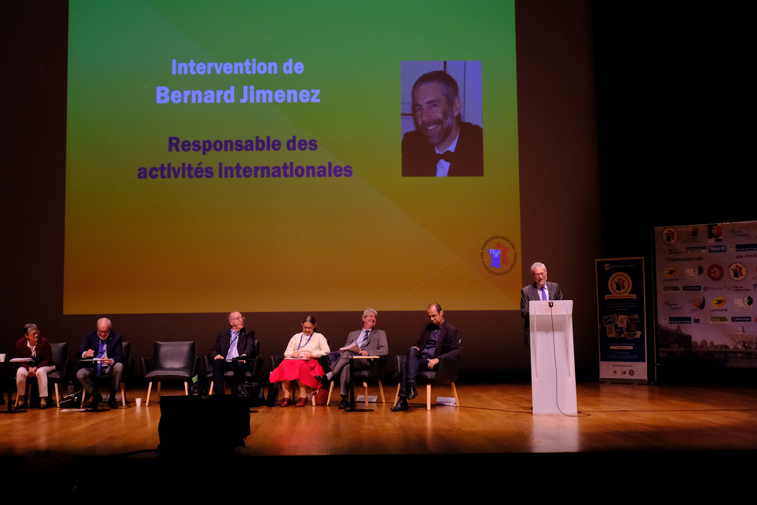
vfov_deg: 29.8
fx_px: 946
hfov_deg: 43.6
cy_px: 229
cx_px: 343
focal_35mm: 45
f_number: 4.5
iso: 2000
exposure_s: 1/140
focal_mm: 24.3
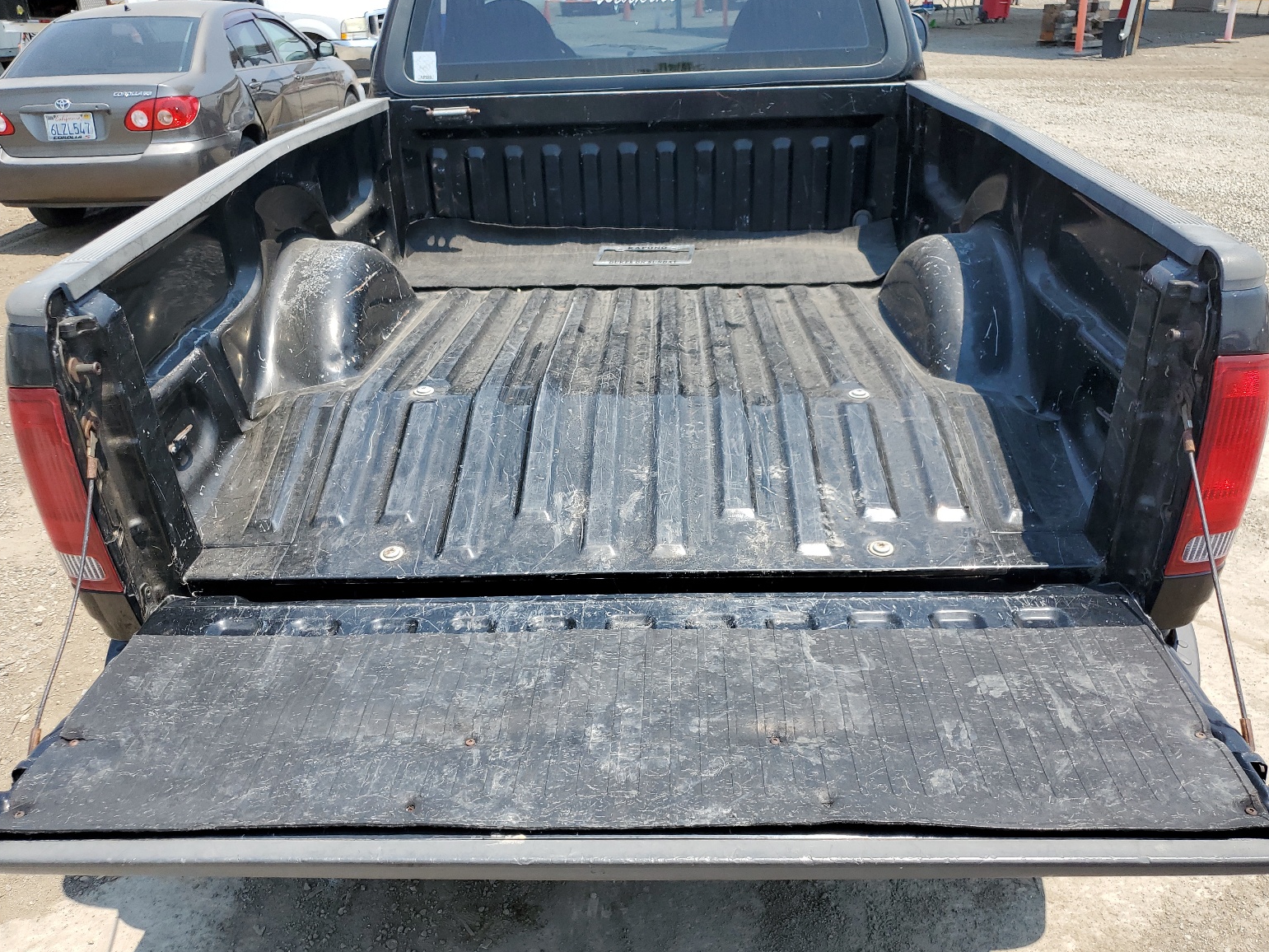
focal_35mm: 27
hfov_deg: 65.3
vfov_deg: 51.4
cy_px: 478
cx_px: 633
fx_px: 990
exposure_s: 1/1667
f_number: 1.5
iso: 50
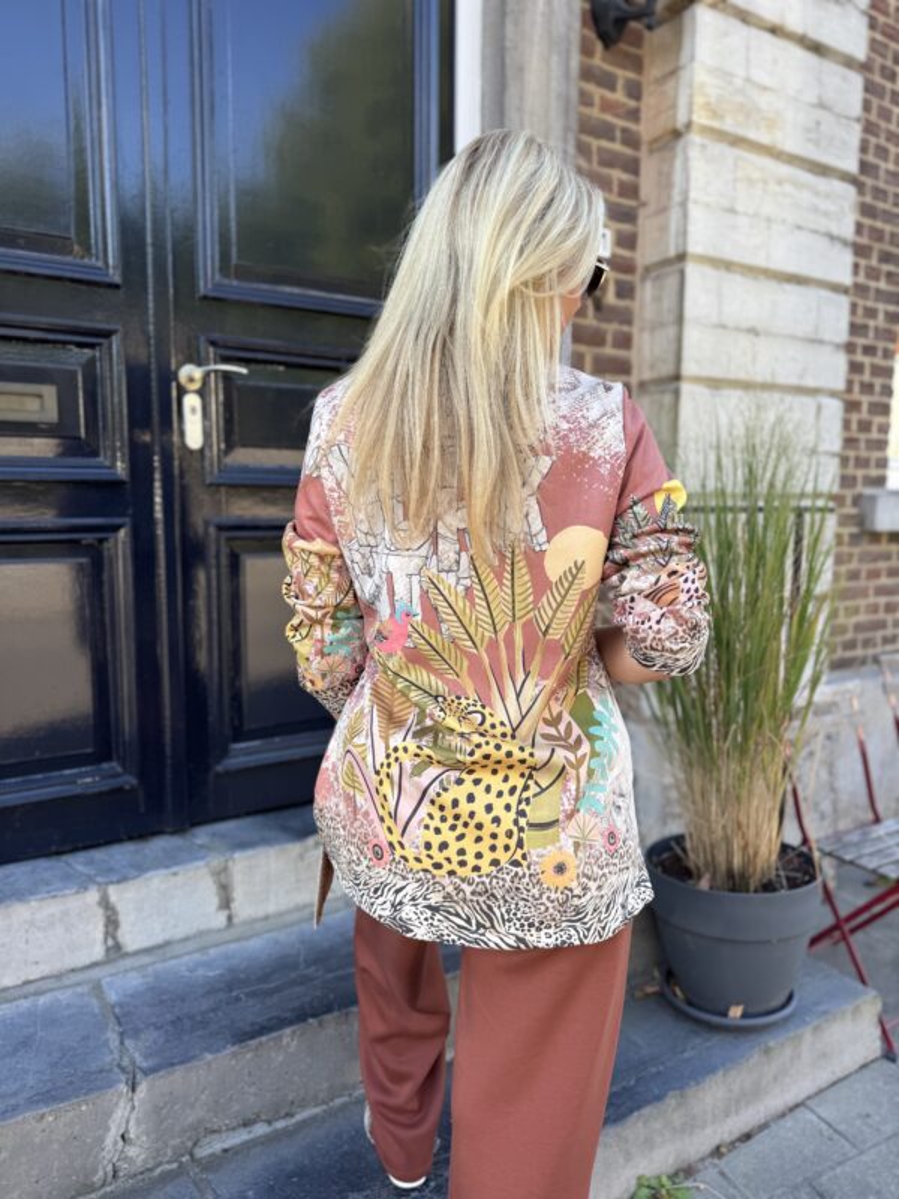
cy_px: 600
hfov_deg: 56.8
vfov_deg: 71.6
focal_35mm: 24
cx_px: 450
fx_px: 831
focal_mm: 6.76
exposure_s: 1/433
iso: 80
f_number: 1.78
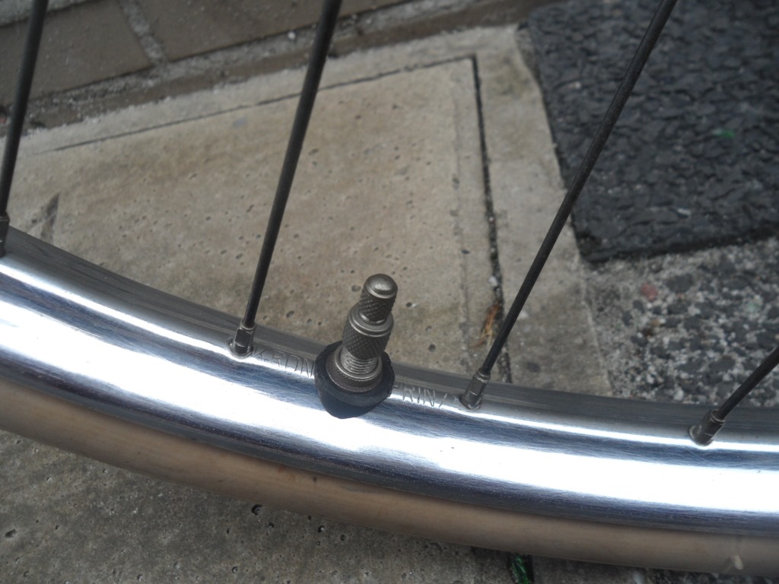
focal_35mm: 27
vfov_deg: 51.4
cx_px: 390
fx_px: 608
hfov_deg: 65.3
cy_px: 292
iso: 80
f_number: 3.5
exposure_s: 1/125
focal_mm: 4.9
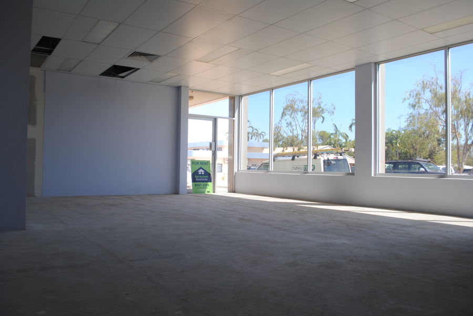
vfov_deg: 43.7
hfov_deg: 61.9
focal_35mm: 30
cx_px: 236
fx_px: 395
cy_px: 158
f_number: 5.6
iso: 200
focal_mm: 20
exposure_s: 1/125
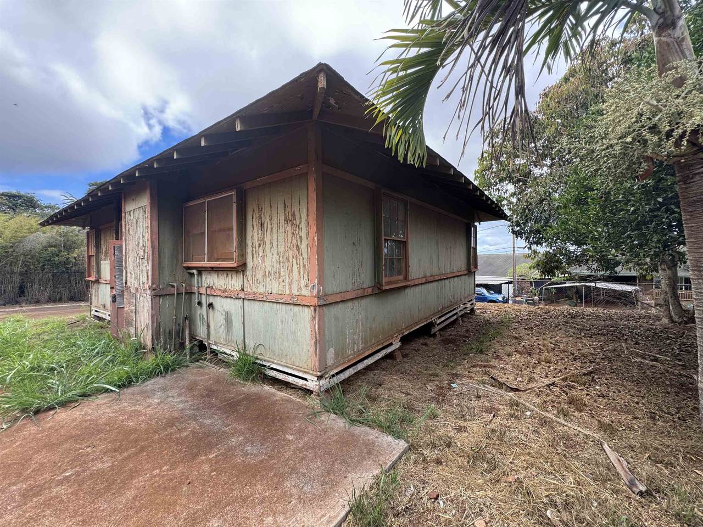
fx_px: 284
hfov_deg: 102.1
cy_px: 264
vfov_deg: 85.7
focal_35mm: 14
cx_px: 352
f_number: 2.2
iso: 40
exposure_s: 1/238
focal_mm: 2.22
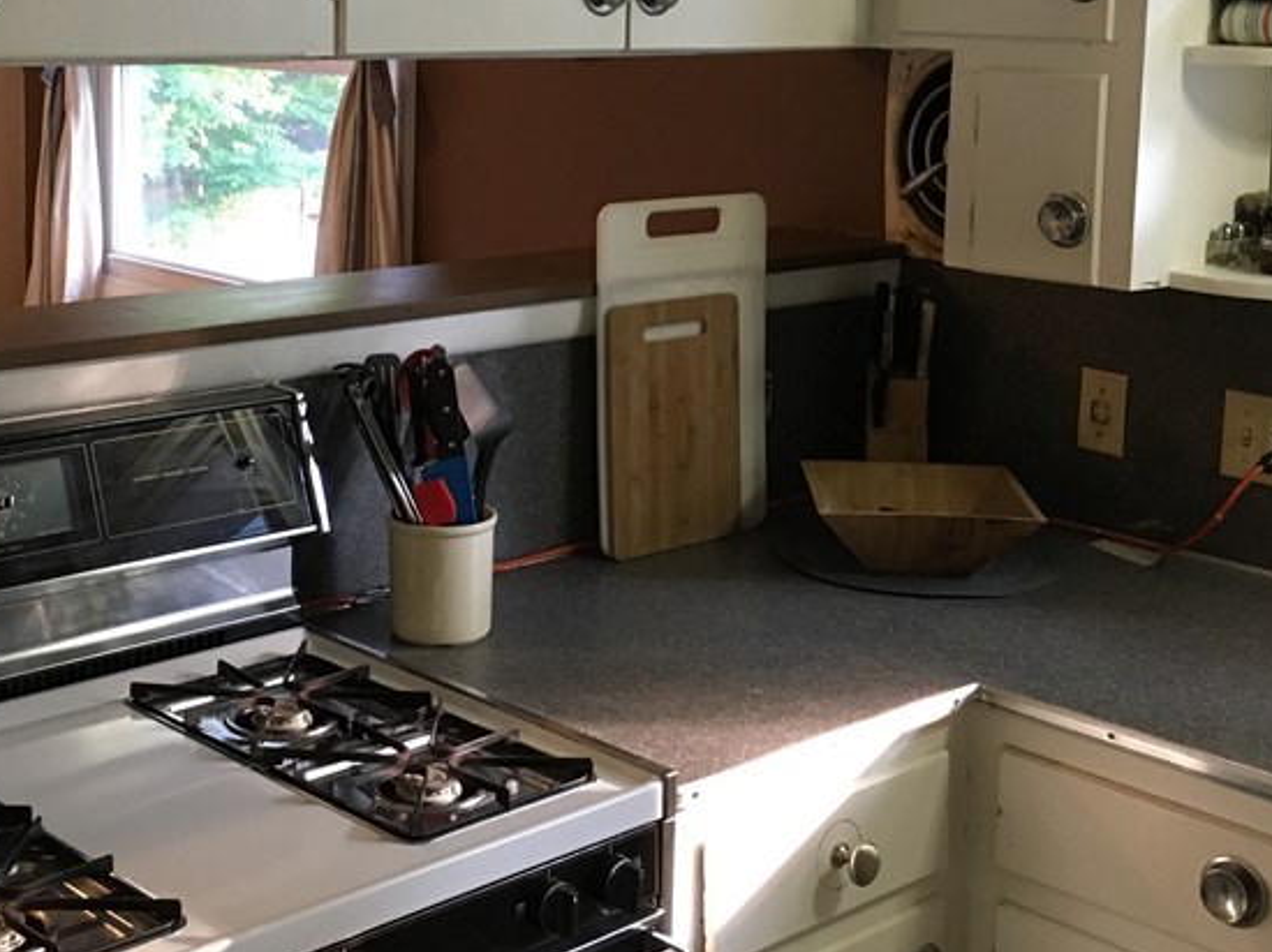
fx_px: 1983
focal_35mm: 54
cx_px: 523
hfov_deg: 35.5
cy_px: 222
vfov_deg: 26.6
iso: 160
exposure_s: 1/30
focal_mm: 4.15
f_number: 2.2
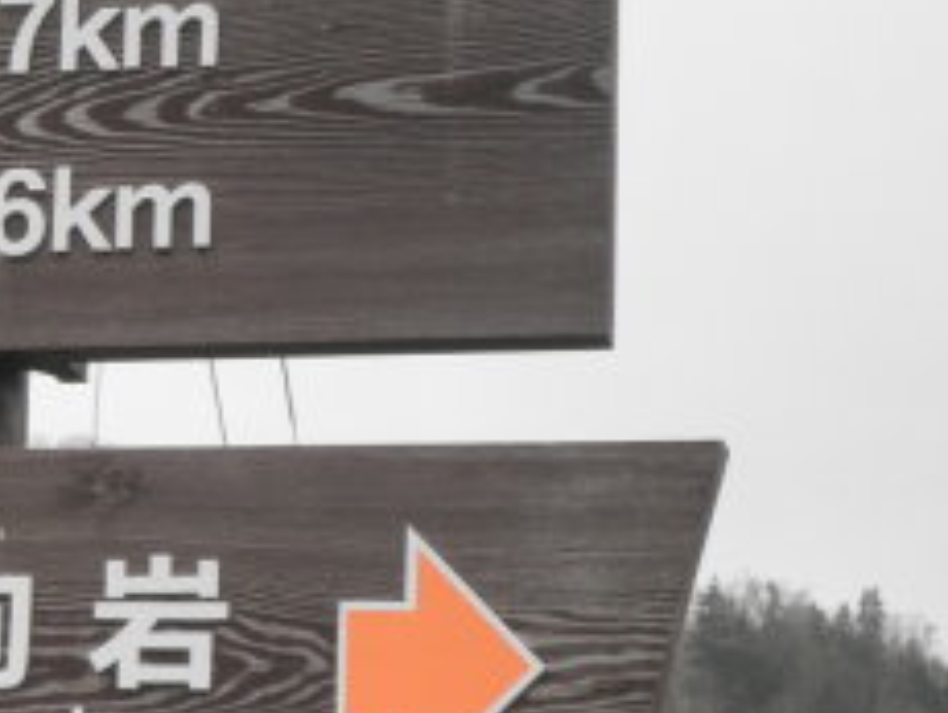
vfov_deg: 7.9
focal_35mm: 189
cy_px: 389
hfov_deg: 10.4
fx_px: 5181
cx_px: -33
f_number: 4.9
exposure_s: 1/320
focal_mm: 15.4
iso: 64
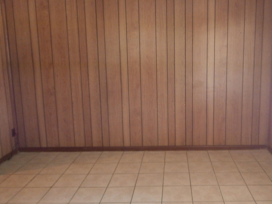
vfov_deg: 41.5
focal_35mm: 34
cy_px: 78
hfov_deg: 53.3
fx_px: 267
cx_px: 172
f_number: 3
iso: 400
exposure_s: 1/6
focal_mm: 4.2
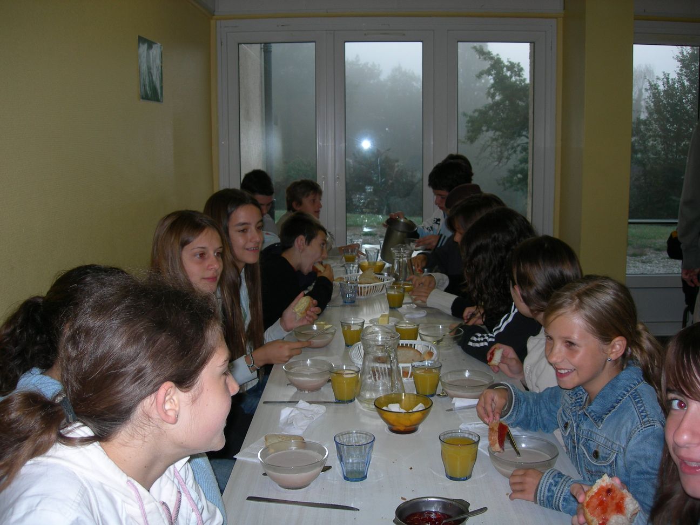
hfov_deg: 49.0
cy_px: 262
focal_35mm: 38
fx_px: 768
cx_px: 350
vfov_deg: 37.7
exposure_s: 1/60.1
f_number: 2.8
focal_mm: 7.8
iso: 50
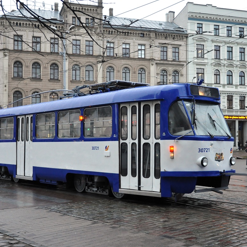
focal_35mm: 47
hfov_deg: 36.0
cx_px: 145
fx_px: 379
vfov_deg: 36.1
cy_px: 124
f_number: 3.8
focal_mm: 24
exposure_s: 1/320
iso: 1600
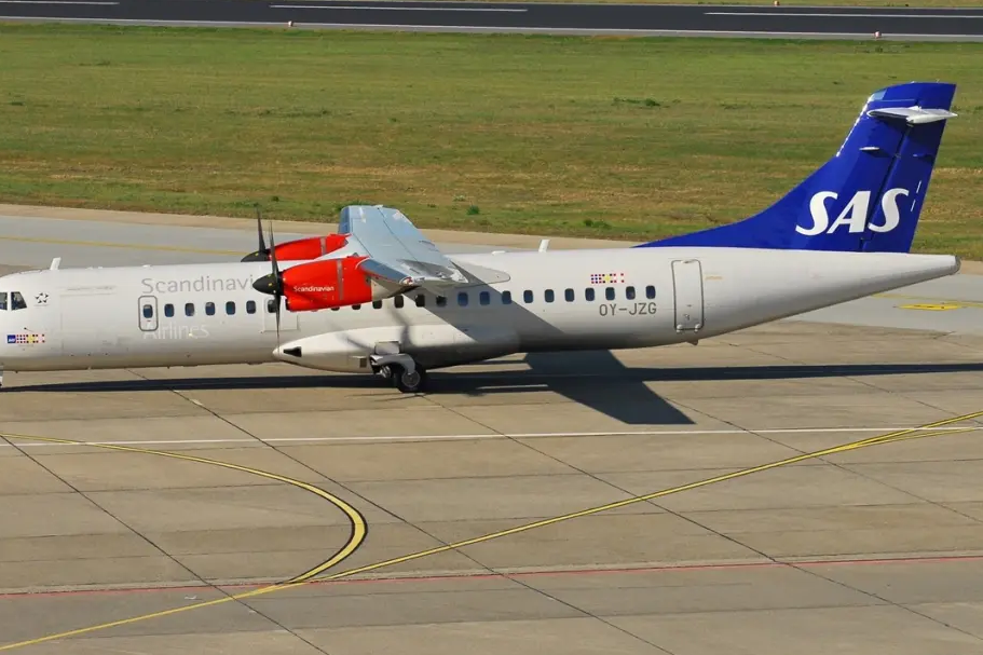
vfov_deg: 8.0
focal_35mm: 172
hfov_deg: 12.0
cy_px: 306
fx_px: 4695
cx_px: 448
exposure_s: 1/500
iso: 200
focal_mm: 102
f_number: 8
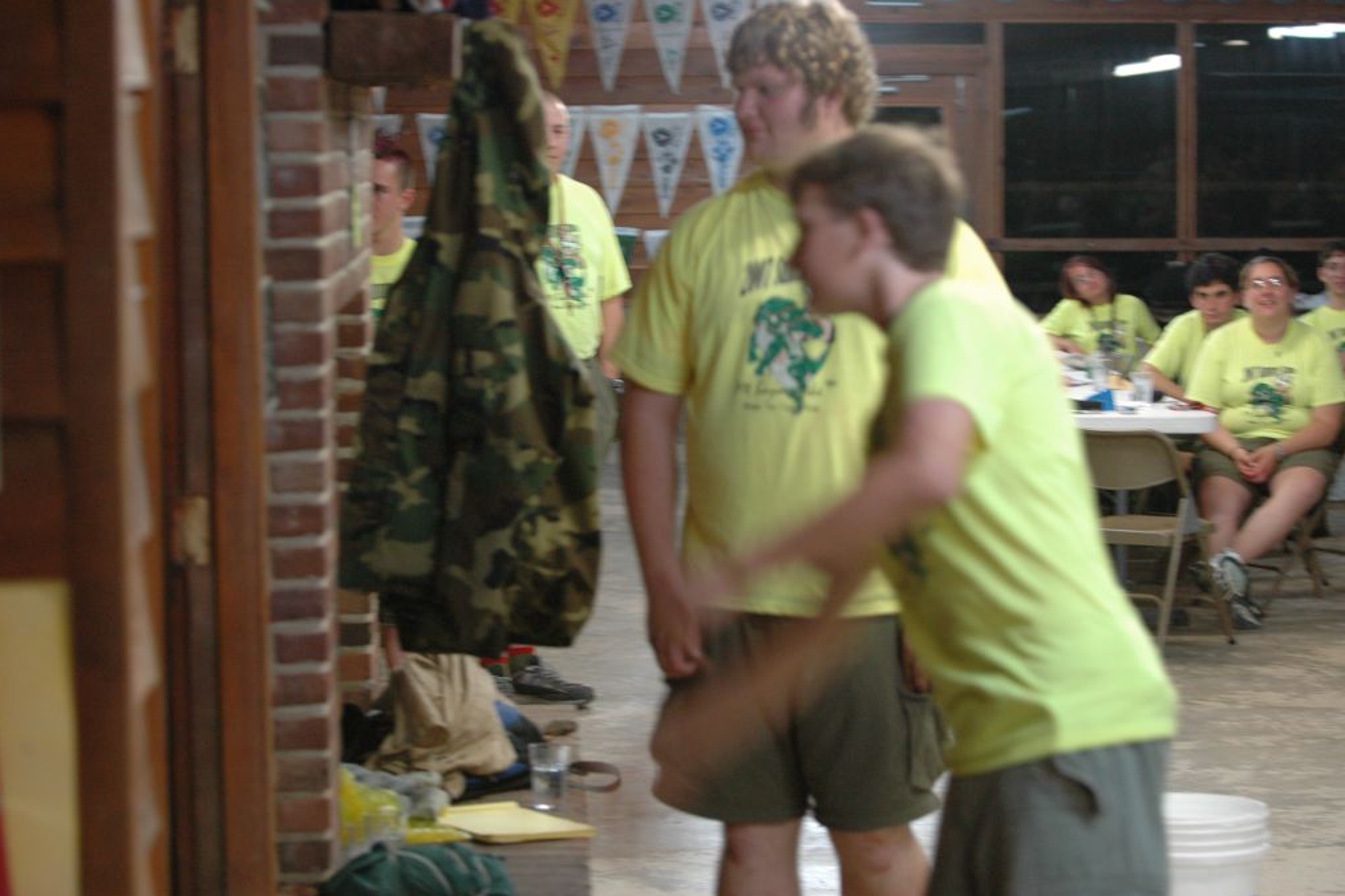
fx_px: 3959
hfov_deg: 19.3
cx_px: 667
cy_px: 449
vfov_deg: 12.9
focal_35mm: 106
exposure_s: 1/30
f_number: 2.8
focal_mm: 70
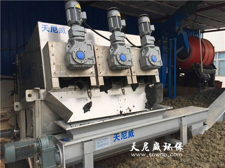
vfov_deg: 48.2
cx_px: 112
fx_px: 188
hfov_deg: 61.7
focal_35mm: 29
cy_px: 84
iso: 32
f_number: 2.2
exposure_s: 1/408
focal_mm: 4.15
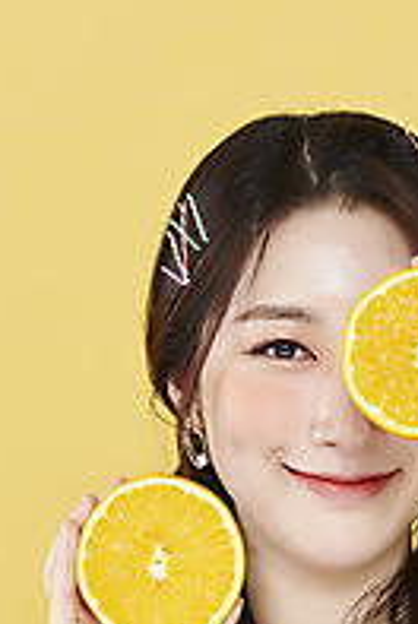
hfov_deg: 6.5
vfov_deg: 9.6
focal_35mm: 213
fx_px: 3696
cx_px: 353
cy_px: 497
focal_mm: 105
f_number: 11
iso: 64
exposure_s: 1/125
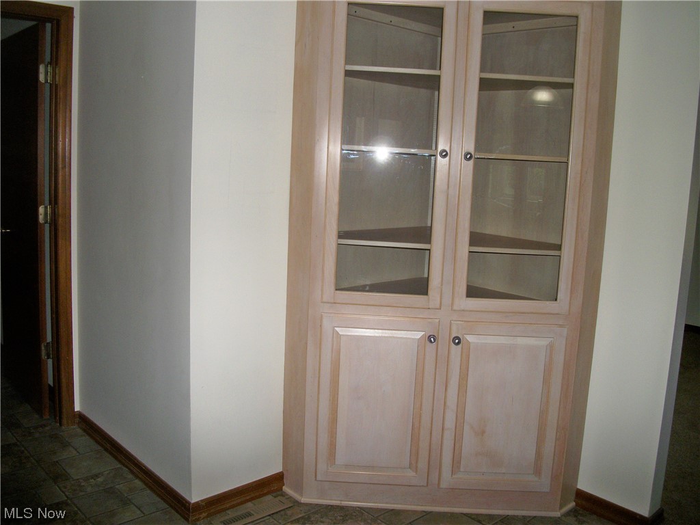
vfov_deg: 44.2
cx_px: 350
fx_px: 647
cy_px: 262
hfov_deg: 56.8
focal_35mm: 32
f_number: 2.9
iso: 80
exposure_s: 1/125
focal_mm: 5.7
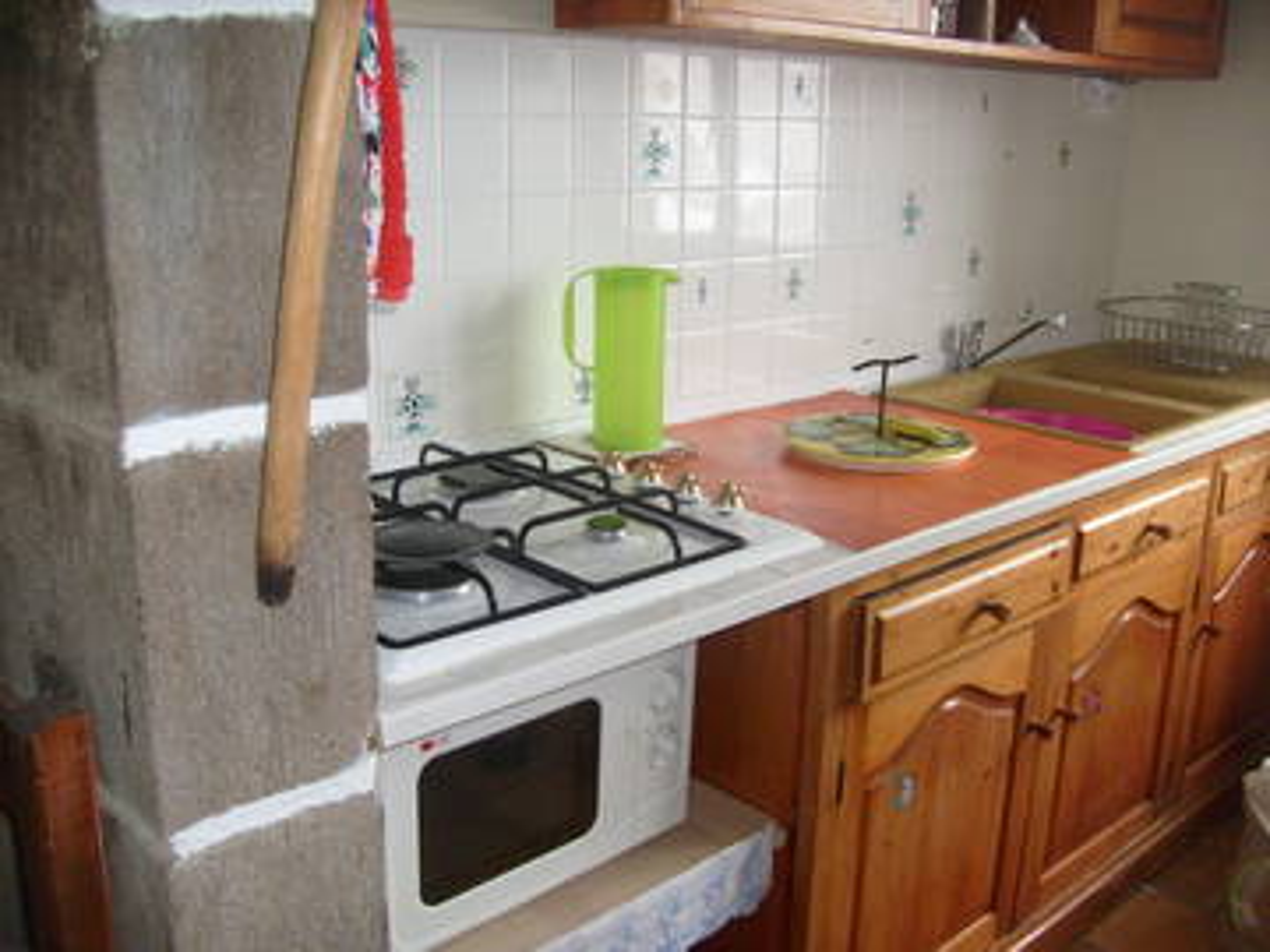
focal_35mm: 35
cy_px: 476
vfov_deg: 40.7
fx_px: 1284
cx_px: 635
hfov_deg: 52.6
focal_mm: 5.8
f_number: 2.8
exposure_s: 1/45
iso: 100
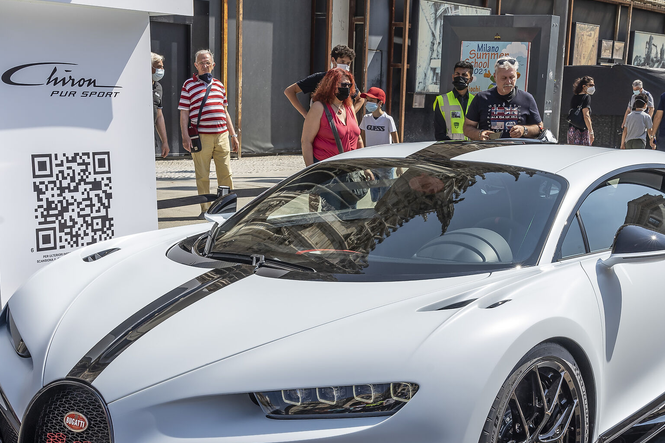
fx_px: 979
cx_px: 380
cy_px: 331
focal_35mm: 53
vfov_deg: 25.2
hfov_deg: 37.5
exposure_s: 1/160
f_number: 11
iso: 100
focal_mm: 34
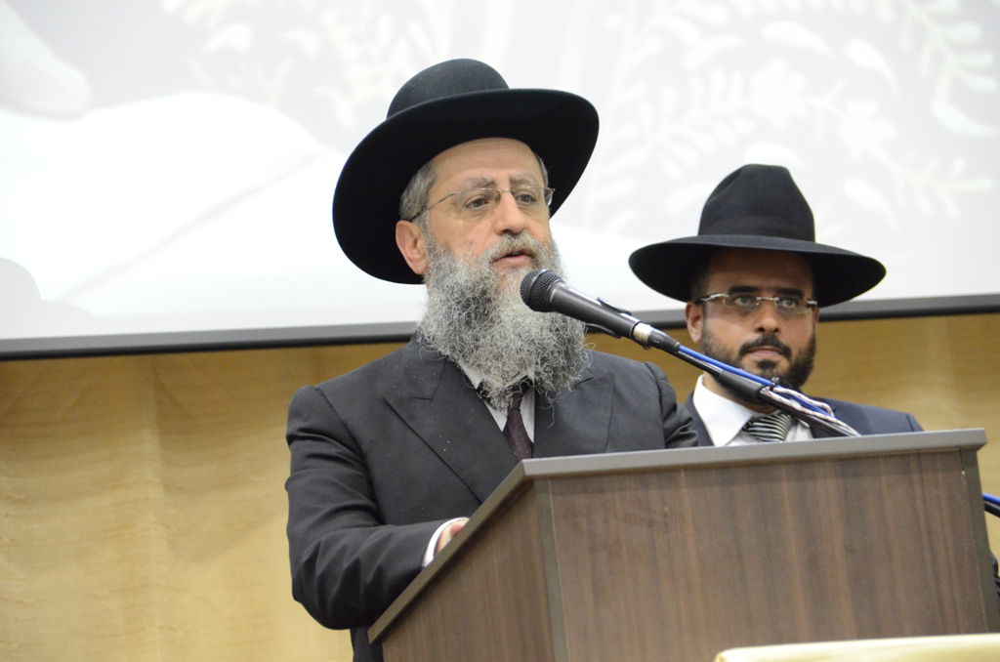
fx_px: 5197
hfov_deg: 11.0
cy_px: 331
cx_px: 500
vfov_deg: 7.3
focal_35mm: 188
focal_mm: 125
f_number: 5.6
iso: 4000
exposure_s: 1/80
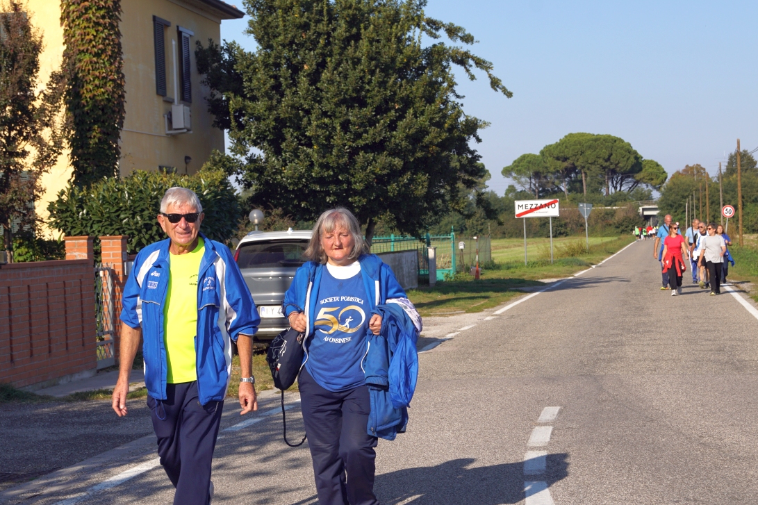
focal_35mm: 88
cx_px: 361
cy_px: 293
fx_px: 1852
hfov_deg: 23.1
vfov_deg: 15.5
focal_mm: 50
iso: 100
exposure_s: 1/250
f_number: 9
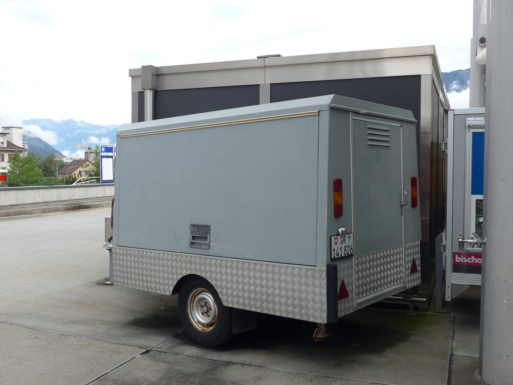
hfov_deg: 51.4
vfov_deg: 39.7
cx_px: 256
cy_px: 192
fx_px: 534
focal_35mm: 36
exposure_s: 1/400
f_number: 2.8
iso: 80
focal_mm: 7.5
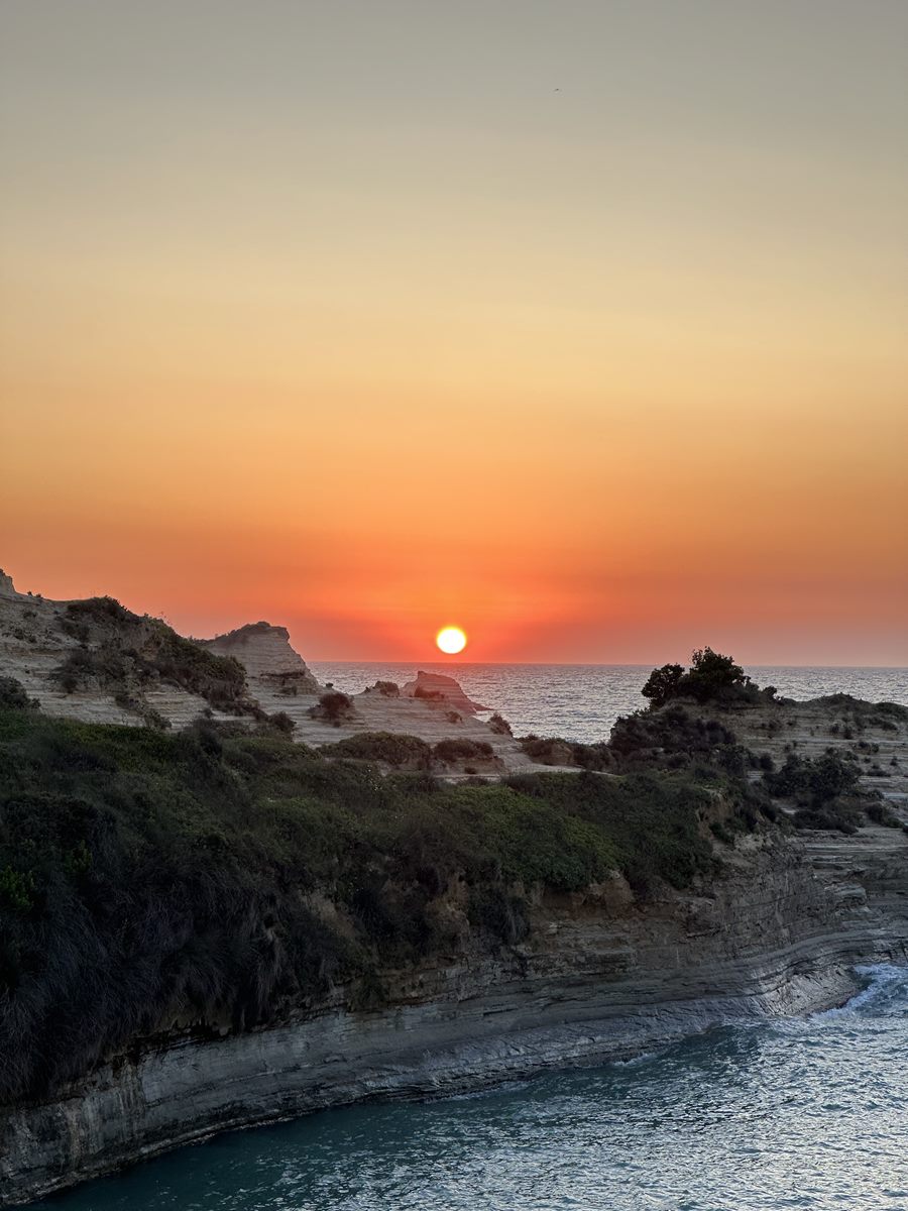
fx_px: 2693
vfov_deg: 25.3
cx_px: 454
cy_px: 606
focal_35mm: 77
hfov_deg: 19.1
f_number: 2.8
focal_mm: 9
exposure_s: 1/99
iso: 40
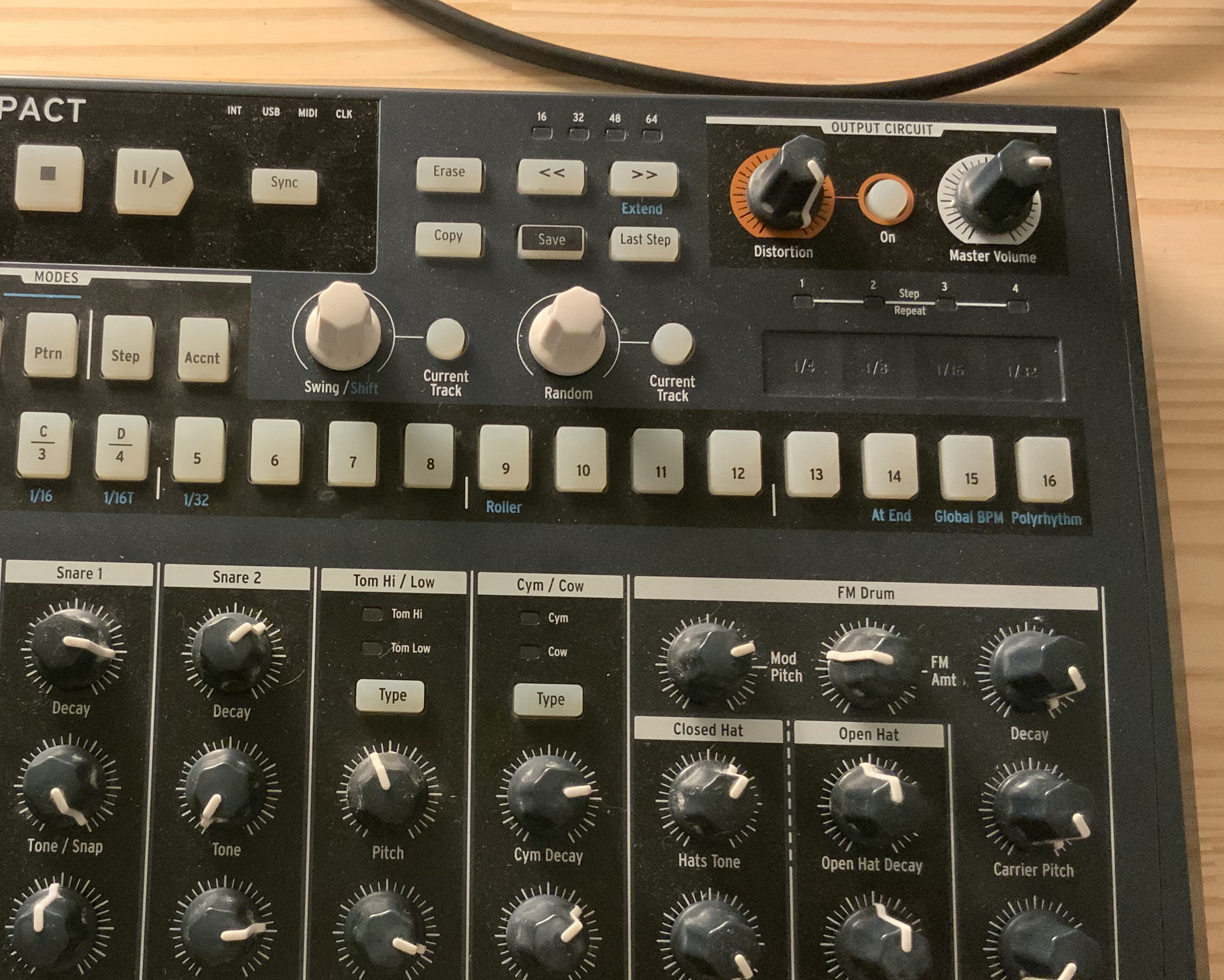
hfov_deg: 41.3
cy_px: 576
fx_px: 1594
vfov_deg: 34.1
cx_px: 375
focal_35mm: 44
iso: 320
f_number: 1.8
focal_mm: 3
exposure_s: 1/40
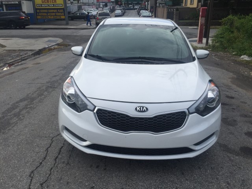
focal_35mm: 29
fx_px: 211
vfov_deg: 48.2
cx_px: 126
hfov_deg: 61.7
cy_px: 94
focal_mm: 4.15
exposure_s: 1/1068
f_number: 2.2
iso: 32
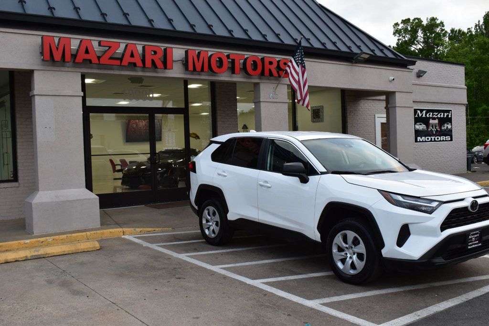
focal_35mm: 36
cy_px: 163
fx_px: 489
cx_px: 244
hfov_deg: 53.1
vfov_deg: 36.8
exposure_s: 1/80
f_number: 8
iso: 400
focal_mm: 24
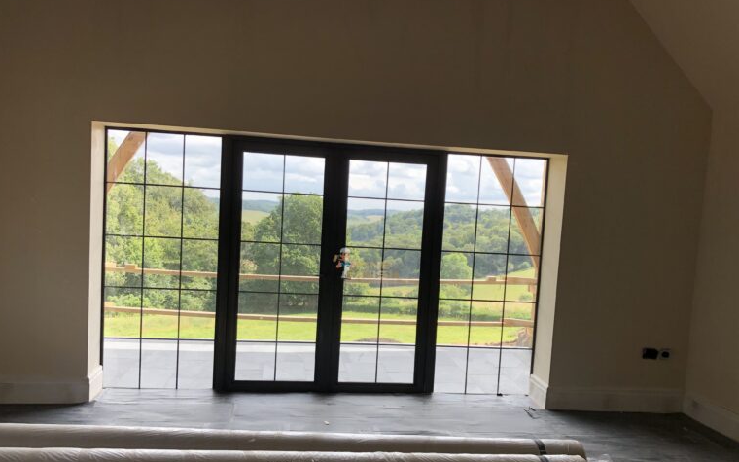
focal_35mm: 30
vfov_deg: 41.7
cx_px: 368
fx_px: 604
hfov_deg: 62.9
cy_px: 266
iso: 20
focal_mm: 4
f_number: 1.8
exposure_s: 1/324
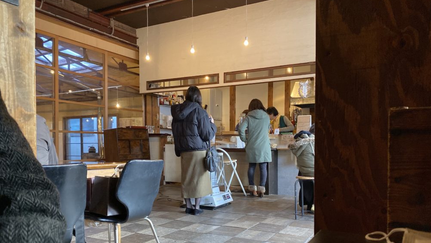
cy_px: 153
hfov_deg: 66.0
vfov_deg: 39.9
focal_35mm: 29
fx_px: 331
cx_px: 220
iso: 400
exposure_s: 1/60
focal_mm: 4.25
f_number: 1.8
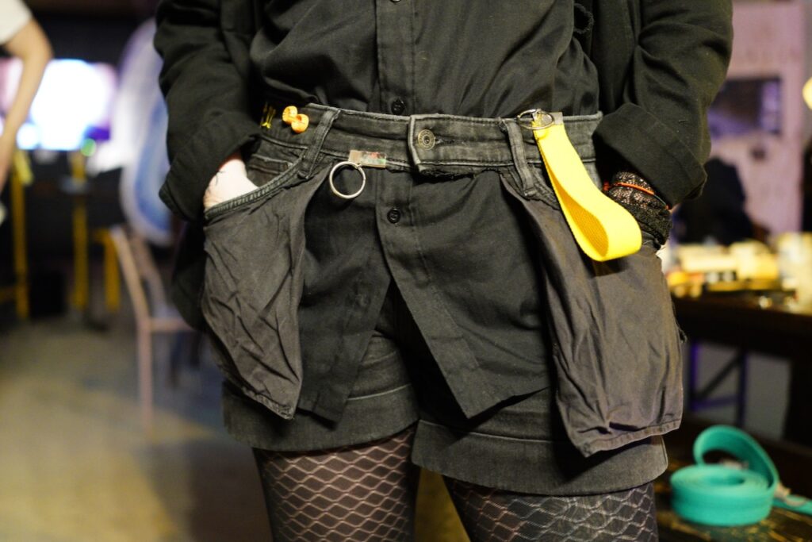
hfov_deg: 54.4
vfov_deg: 37.9
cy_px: 271
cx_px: 406
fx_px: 790
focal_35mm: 35
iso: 6400
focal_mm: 35
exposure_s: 1/100
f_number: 2
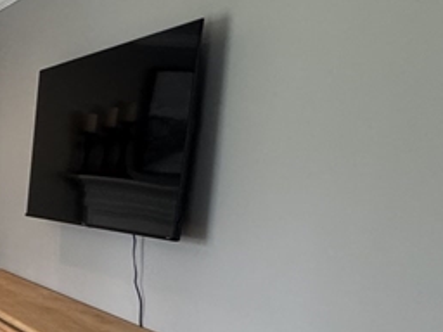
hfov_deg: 24.0
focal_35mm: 56
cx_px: -279
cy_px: 280
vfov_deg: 25.5
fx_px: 717
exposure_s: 1/120
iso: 250
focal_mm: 2.22
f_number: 2.2
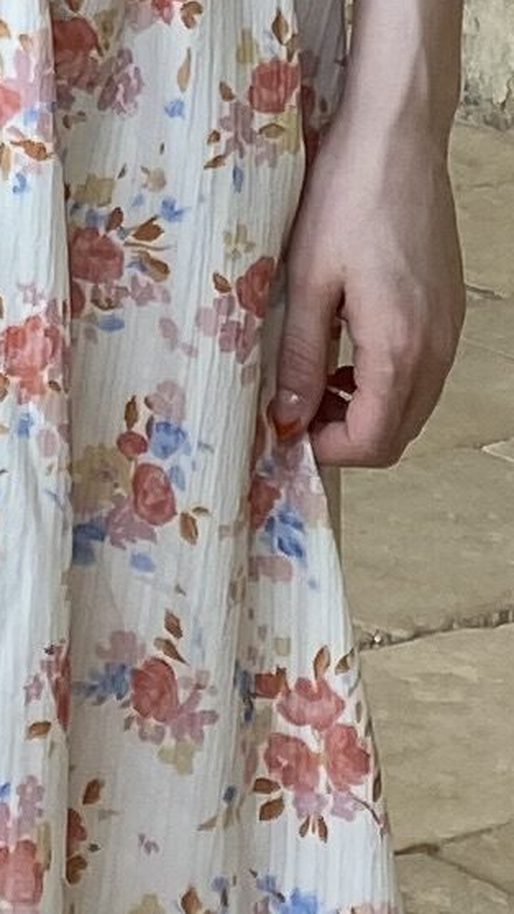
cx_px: -361
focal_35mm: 205
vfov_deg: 9.1
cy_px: -1526
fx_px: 4971
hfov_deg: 5.8
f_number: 1.8
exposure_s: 1/156
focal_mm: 4.25
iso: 32
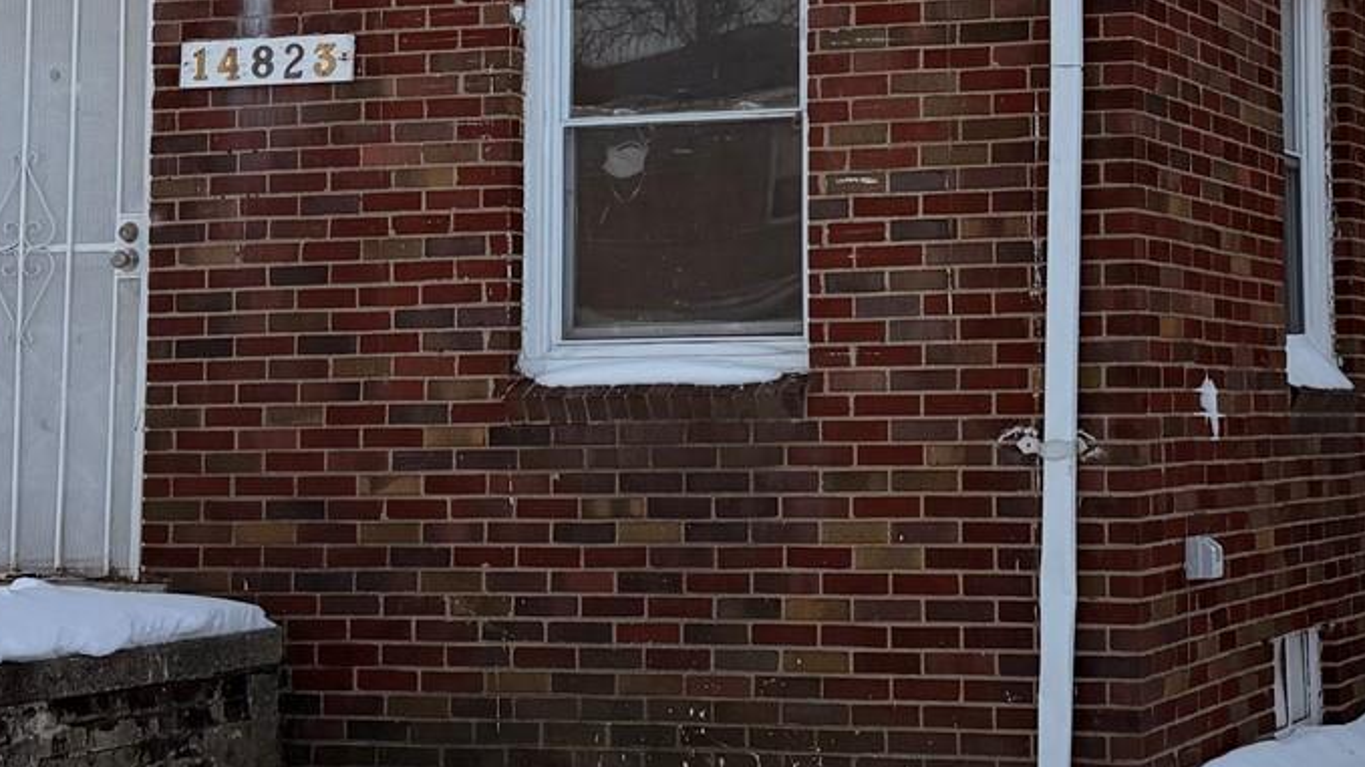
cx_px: 1097
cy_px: 127
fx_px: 2859
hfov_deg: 26.3
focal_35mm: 79
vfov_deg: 15.2
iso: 100
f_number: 1.78
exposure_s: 1/3584
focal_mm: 6.76
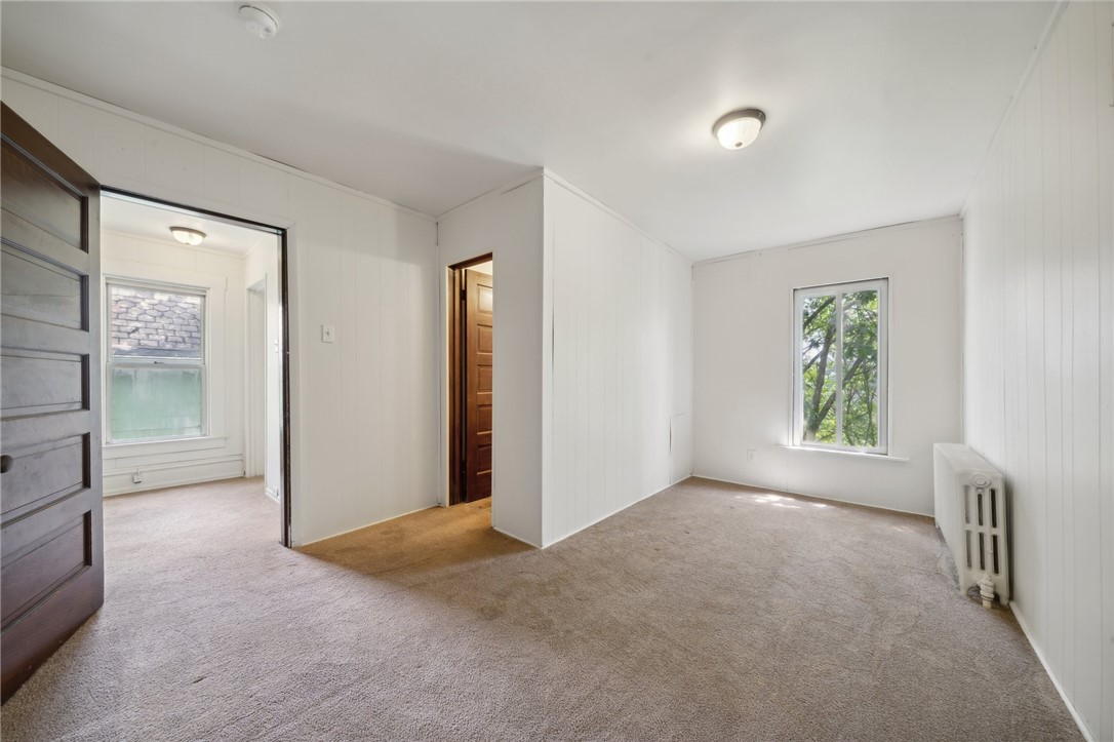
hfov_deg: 112.6
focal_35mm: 12
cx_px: 557
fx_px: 371
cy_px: 371
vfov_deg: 89.9
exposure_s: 1.5
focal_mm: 12
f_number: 11
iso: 50
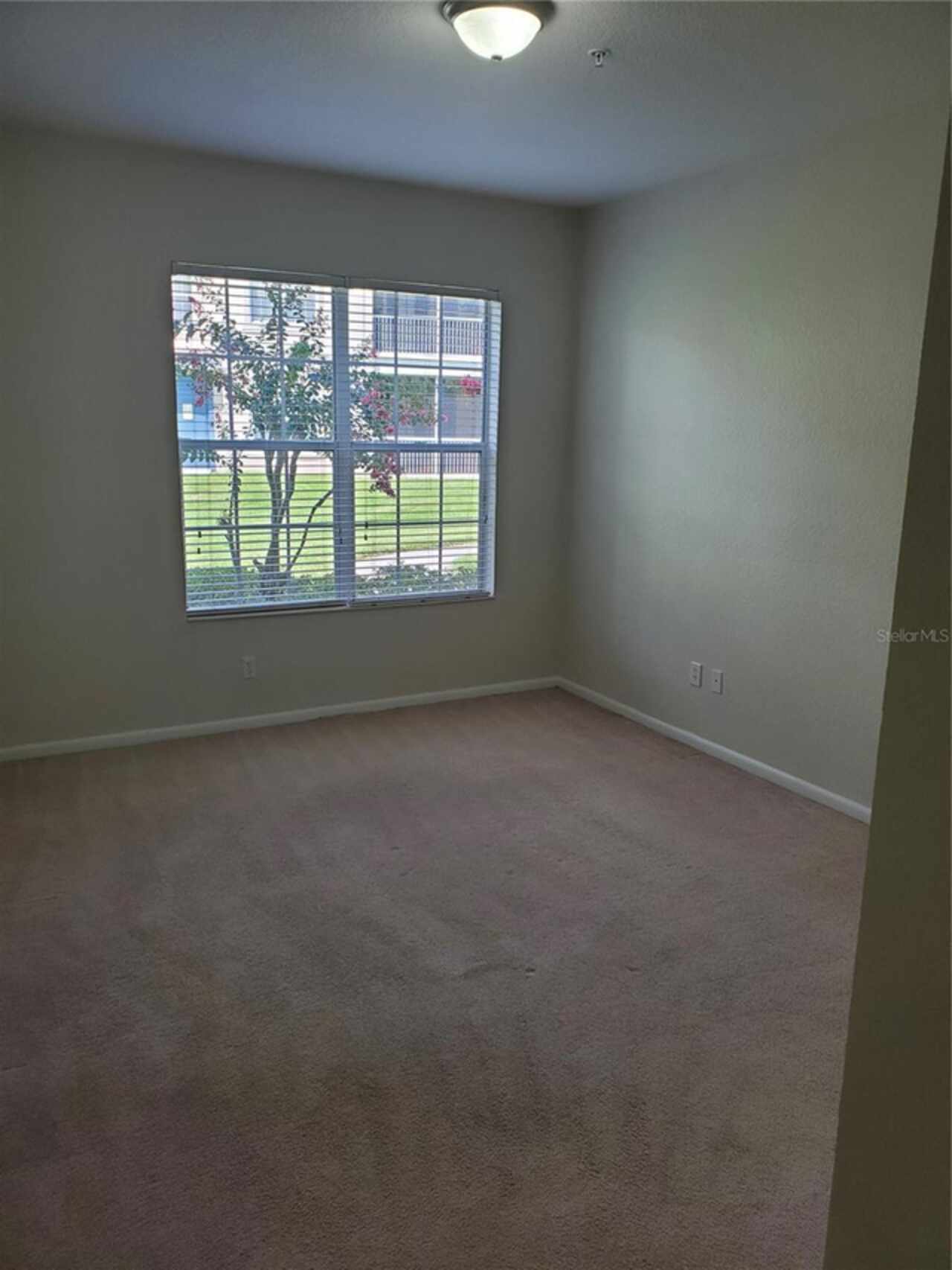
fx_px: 953
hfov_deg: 53.1
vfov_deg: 67.3
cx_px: 476
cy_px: 635
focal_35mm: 26
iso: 80
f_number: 2.4
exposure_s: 1/120
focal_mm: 4.3
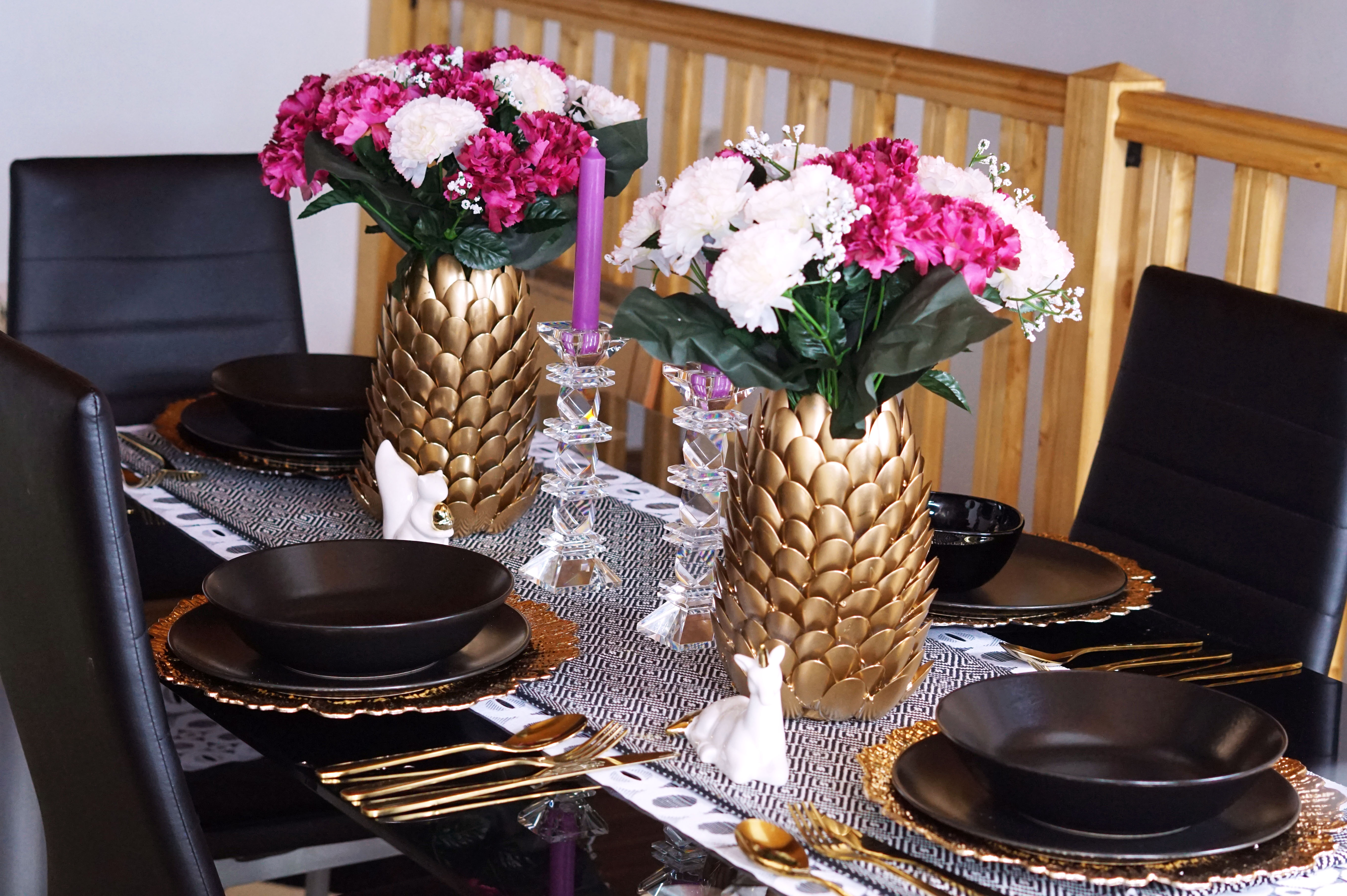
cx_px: 674
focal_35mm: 75
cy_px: 448
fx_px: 2805
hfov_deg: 27.0
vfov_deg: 18.2
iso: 1600
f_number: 3.5
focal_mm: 50
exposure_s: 1/160
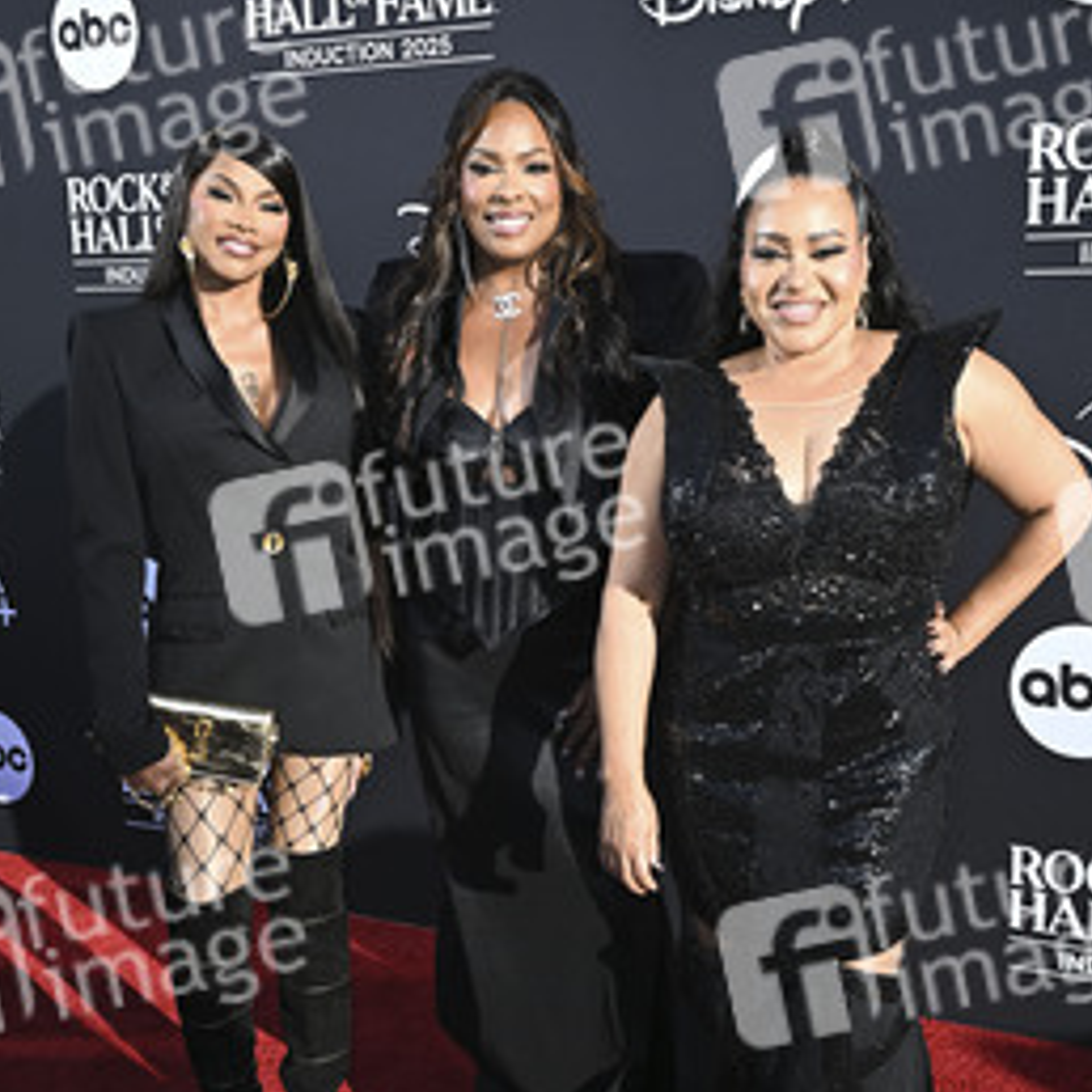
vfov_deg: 36.4
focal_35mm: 46
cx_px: 550
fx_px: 1642
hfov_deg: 36.8
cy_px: 736
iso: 250
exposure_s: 1/320
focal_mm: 35
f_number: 9
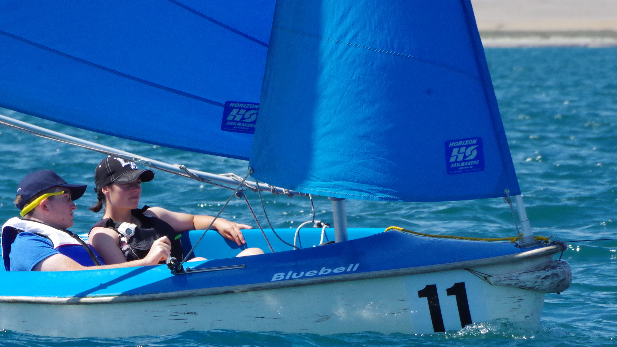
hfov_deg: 3.2
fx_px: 11158
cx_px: 199
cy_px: 263
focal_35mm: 682
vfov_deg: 1.8
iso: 1600
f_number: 16
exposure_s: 1/800
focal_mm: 300
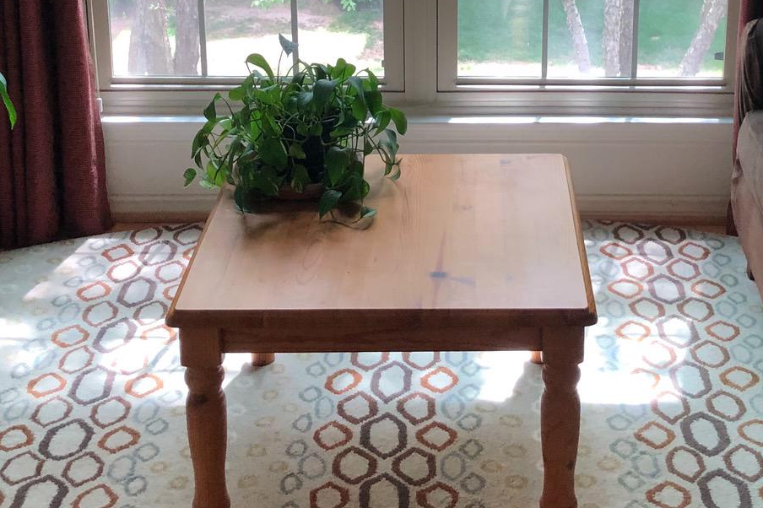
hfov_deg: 30.3
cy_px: 30
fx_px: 1398
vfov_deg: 20.1
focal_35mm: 66
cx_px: 507
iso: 32
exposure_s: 1/30
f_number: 1.8
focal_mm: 3.99
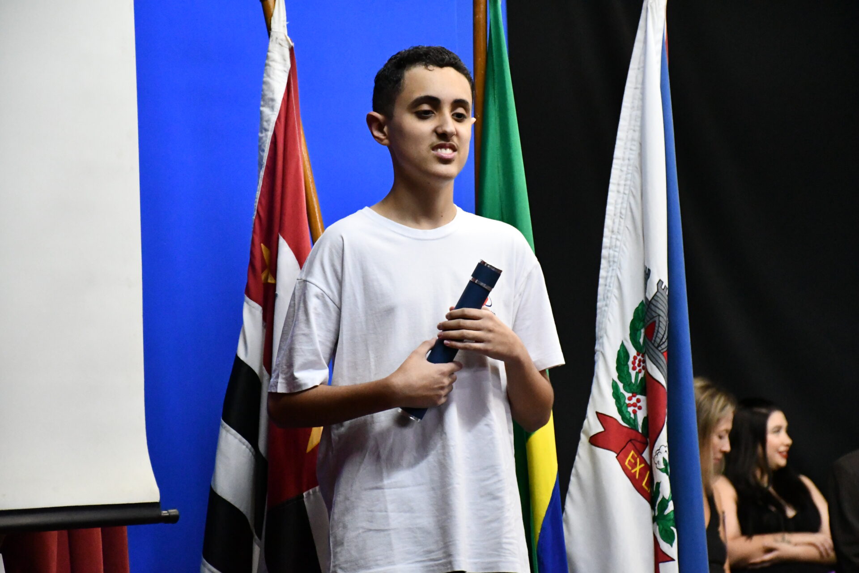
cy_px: 286
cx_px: 430
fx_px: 3221
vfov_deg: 10.2
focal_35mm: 135
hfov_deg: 15.2
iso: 9000
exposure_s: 1/125
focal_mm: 90
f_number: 5.3
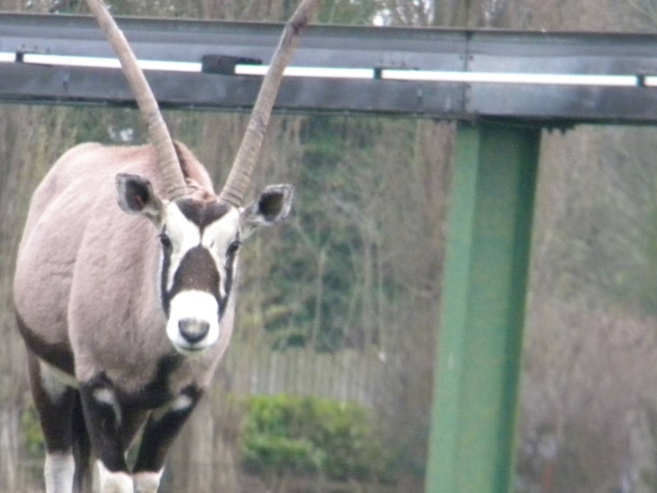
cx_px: 227
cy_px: 287
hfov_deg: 3.1
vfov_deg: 2.3
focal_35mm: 641
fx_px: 12167
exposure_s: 1/120
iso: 800
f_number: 5.4
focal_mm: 75
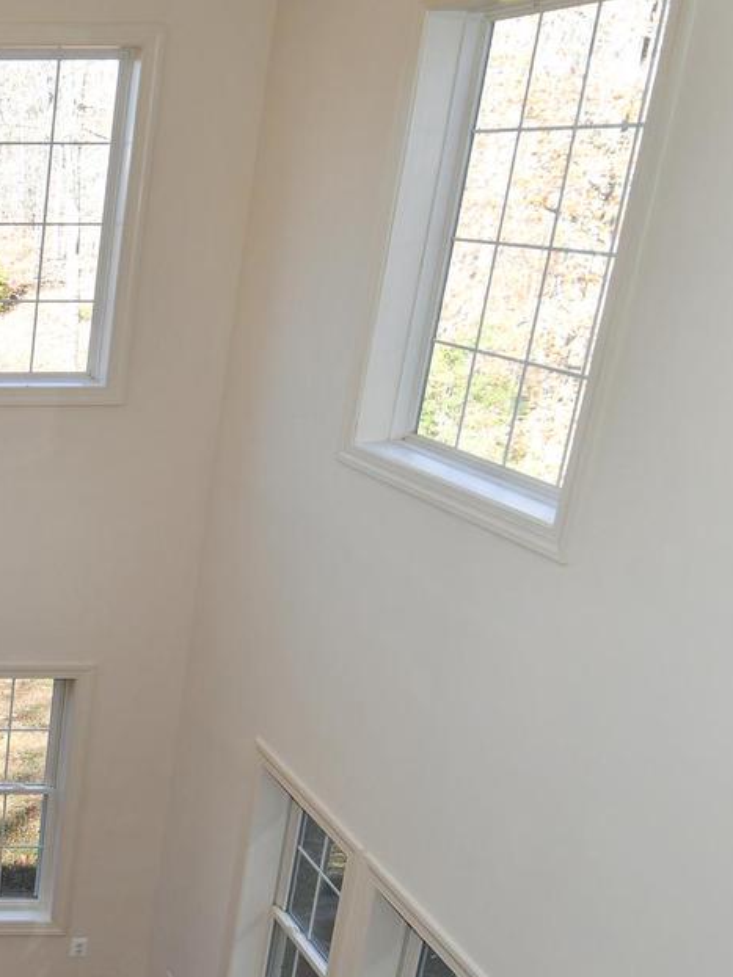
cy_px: 626
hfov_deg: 27.4
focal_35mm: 40
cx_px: -311
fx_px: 1130
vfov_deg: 46.3
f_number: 5.6
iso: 200
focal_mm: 12
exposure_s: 1/125
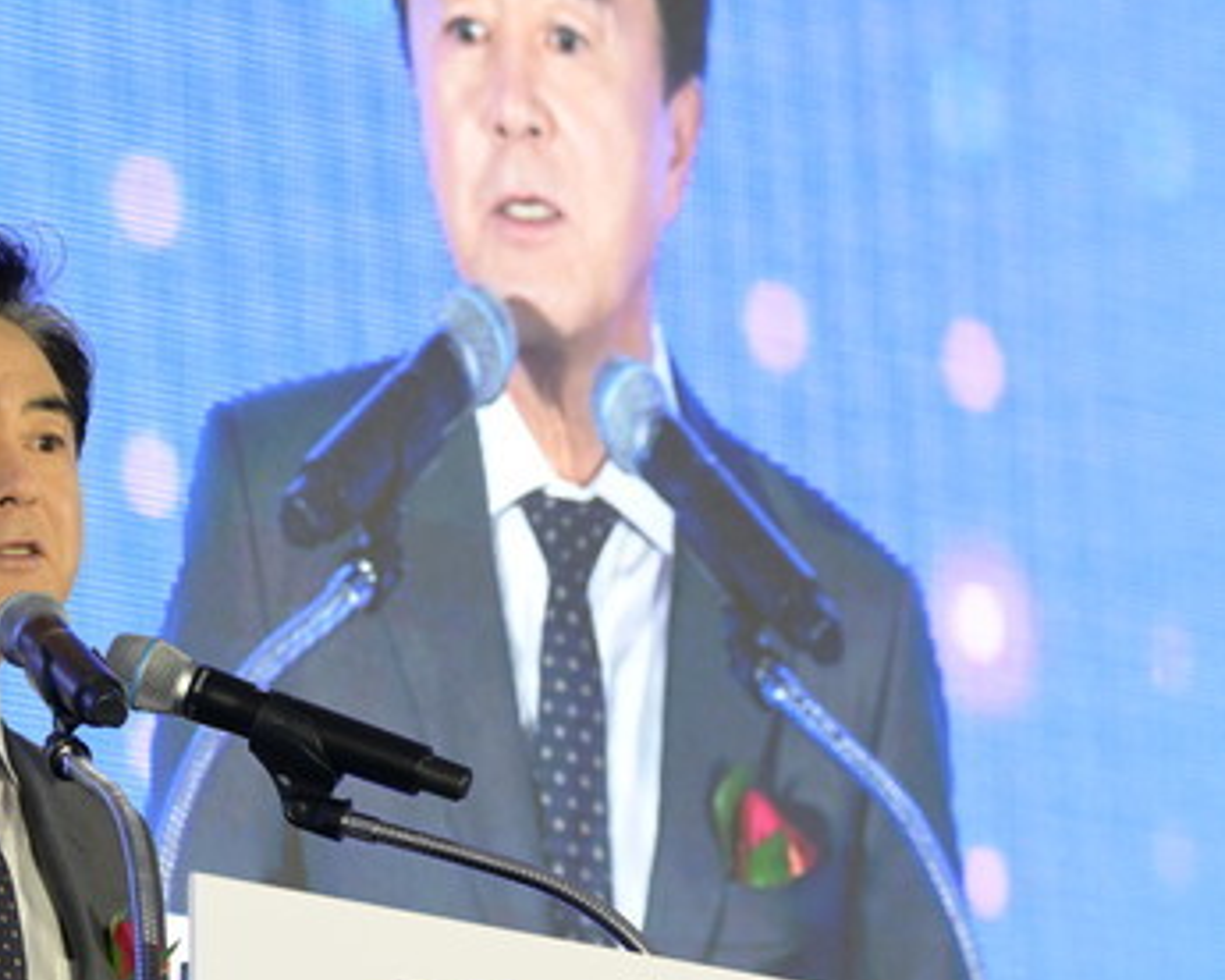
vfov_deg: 3.9
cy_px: 639
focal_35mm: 392
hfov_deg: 4.9
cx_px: 462
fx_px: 14212
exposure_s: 1/200
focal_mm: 240
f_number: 9
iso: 4000
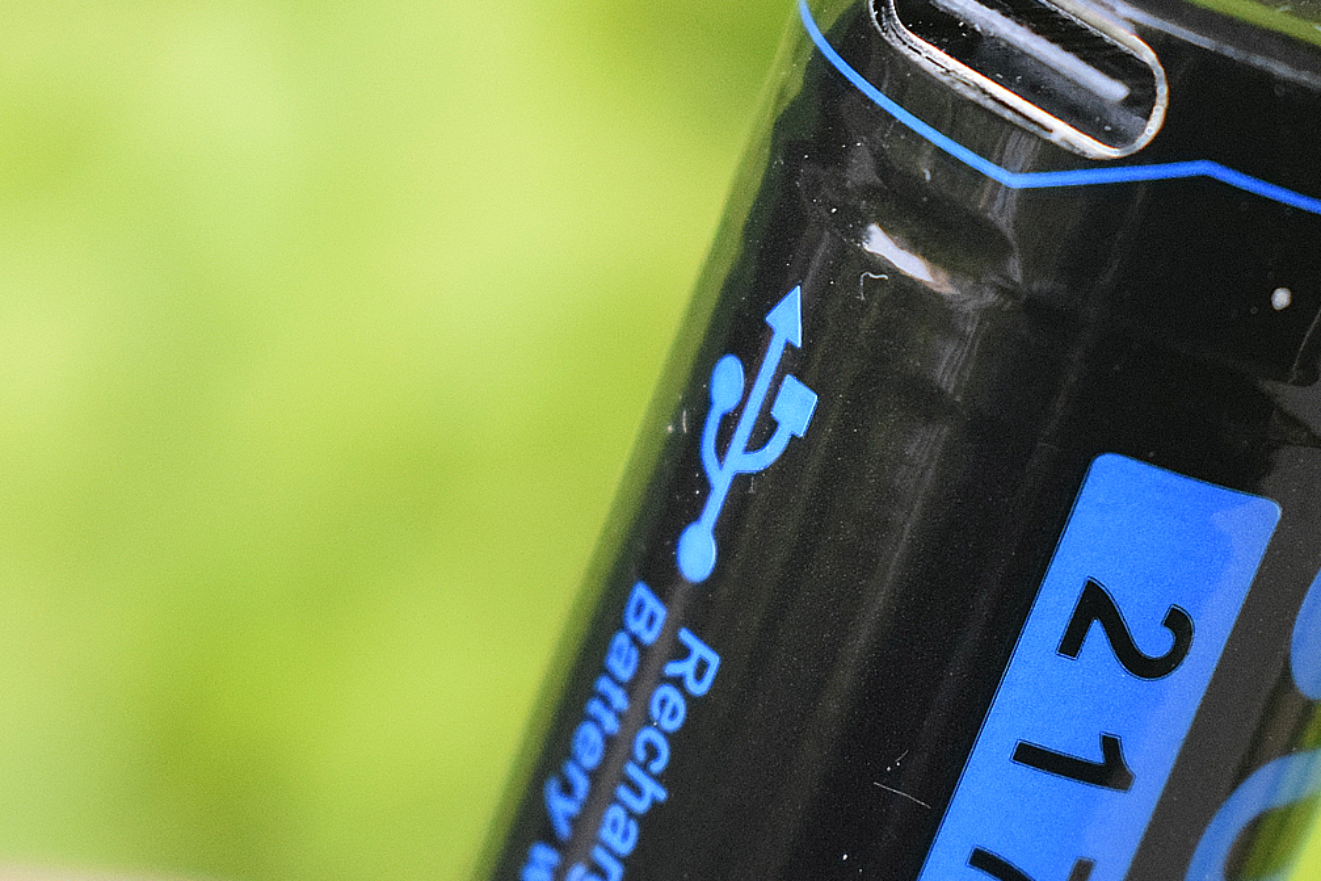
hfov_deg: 14.3
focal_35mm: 143
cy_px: 250
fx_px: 5246
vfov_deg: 9.6
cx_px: 1007
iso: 3200
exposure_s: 1/200
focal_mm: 48
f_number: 7.1
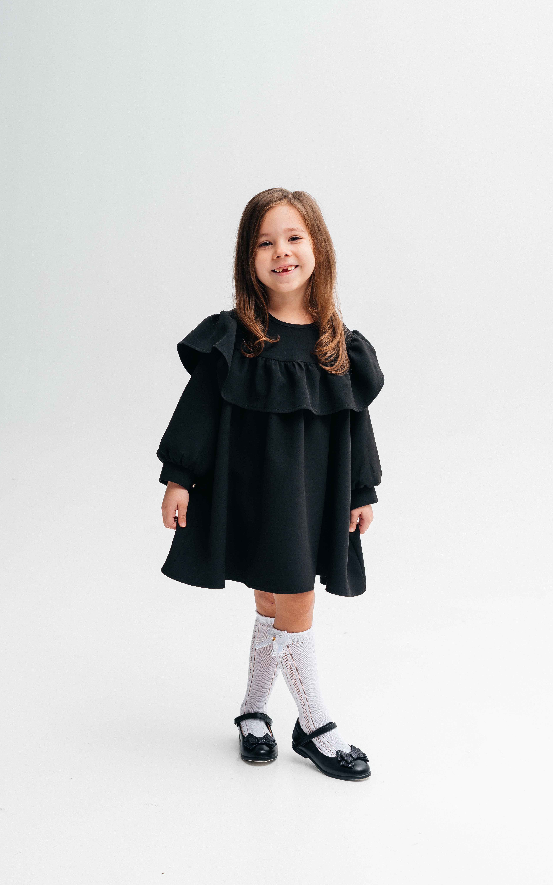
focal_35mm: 51
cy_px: 442
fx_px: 1230
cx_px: 291
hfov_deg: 25.3
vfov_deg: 39.6
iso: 160
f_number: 7.1
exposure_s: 1/200
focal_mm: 50
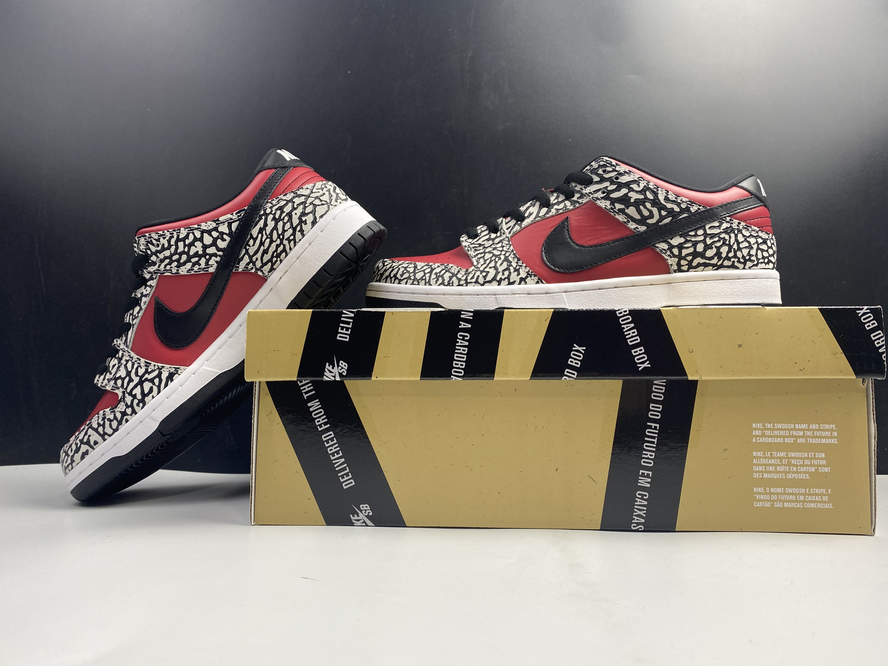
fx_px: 667
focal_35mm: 26
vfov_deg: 53.1
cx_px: 444
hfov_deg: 67.3
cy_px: 333
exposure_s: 1/100
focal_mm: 4.25
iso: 64
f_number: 1.8
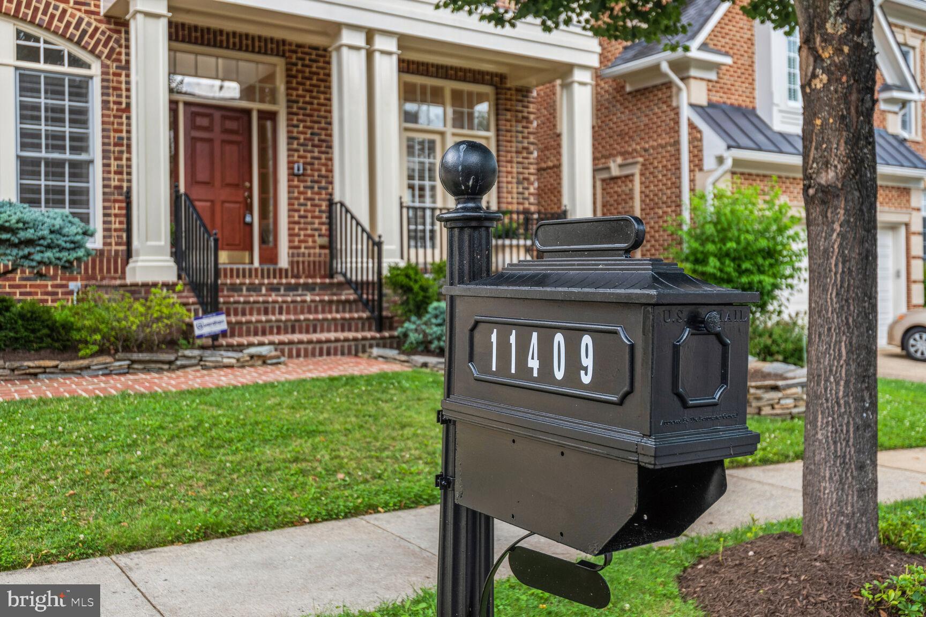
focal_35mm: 35
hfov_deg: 54.4
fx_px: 900
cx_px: 463
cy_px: 308
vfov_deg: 37.9
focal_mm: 35
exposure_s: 1/80
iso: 200
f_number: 4
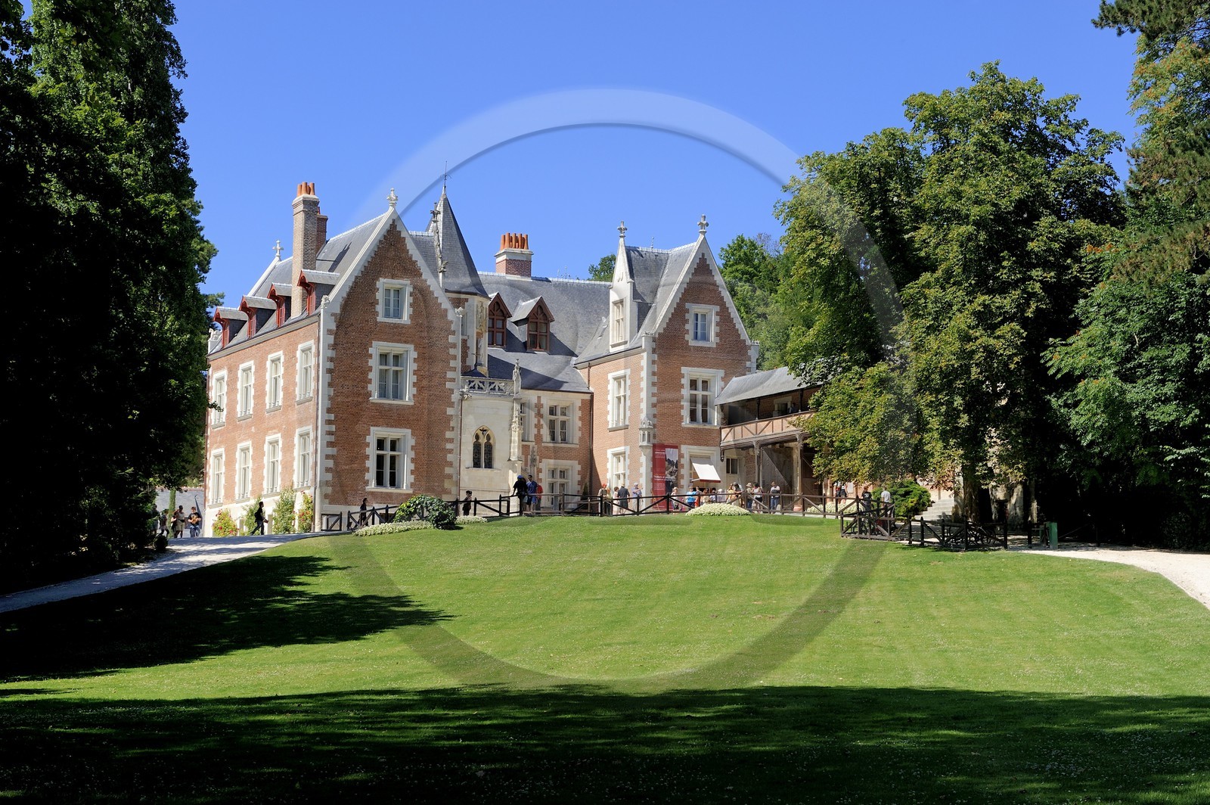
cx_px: 605
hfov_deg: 28.9
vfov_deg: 19.4
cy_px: 402
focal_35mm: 70
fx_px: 2351
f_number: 16
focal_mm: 70
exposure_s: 1/160
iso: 200
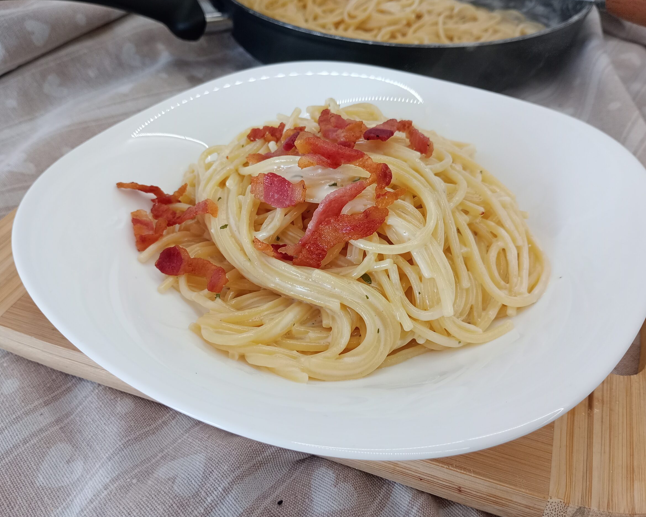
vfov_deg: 48.5
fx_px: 574
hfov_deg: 58.8
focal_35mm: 30
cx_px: 318
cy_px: 254
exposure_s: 1/99.9
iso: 576
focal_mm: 4.27
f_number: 1.8
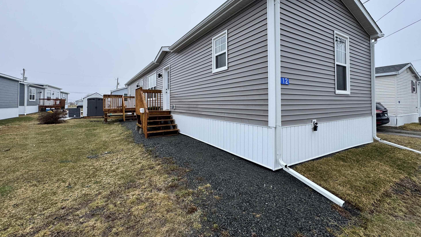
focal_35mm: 16
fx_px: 179
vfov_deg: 66.7
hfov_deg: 99.4
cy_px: 99
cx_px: 209
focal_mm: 2.22
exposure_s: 1/456
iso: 40
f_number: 2.2
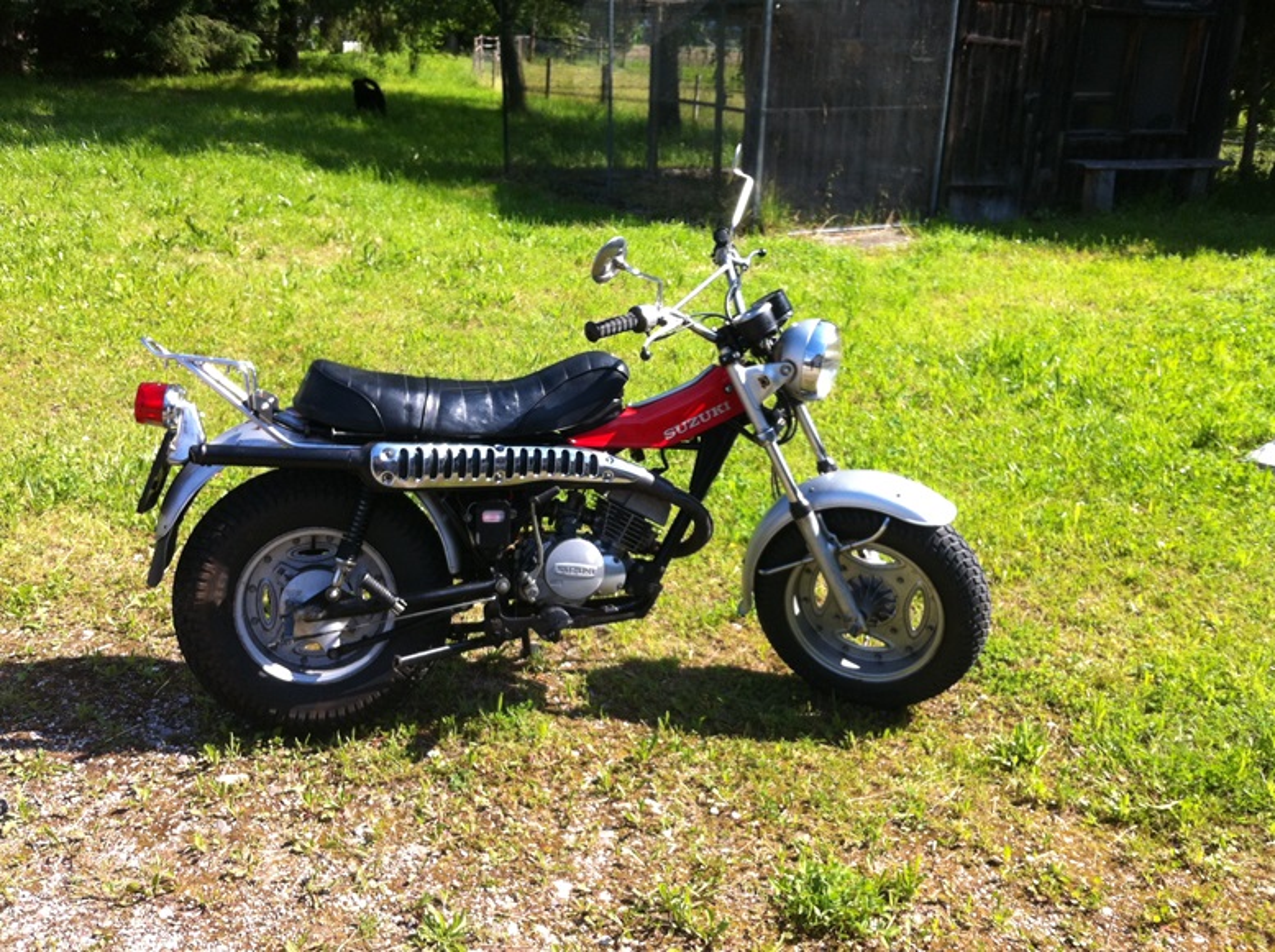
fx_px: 1287
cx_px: 638
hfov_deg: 52.7
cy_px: 476
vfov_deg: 40.6
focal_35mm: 35
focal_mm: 3.85
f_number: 2.8
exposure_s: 1/520
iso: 80
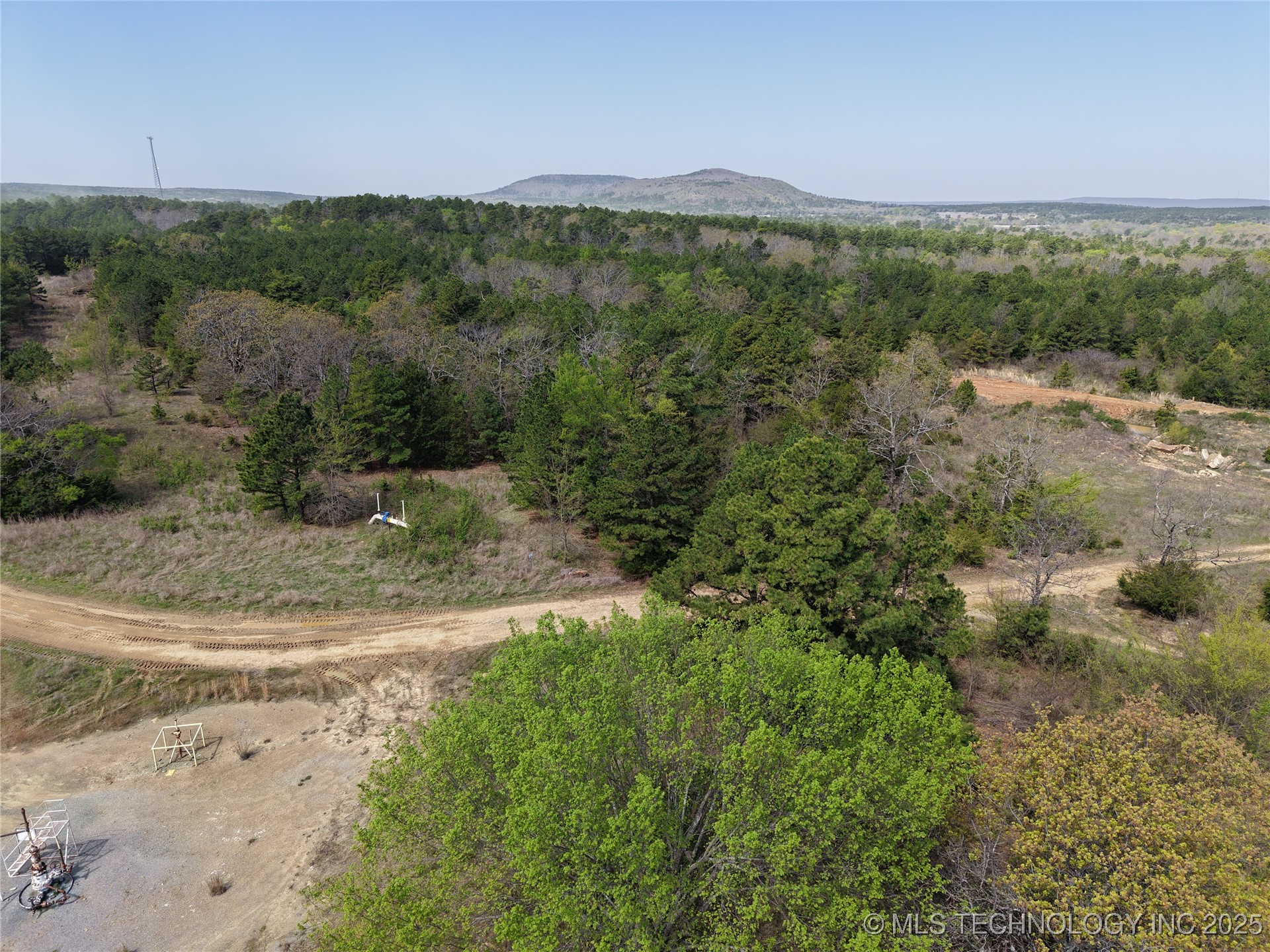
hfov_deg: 71.6
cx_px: 635
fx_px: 881
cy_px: 476
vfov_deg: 56.8
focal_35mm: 24
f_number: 1.8
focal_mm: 8.67
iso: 160
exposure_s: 1/3000
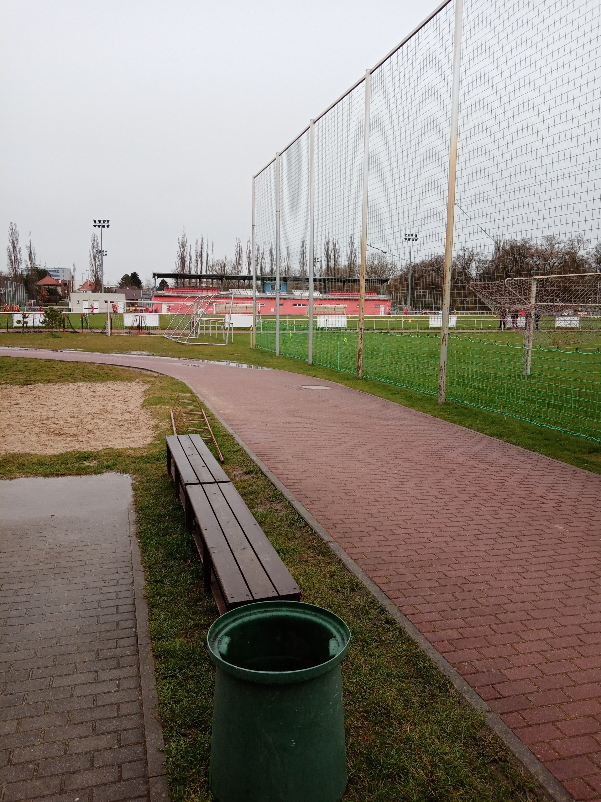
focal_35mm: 26
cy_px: 401
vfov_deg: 67.3
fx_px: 602
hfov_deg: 53.1
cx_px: 300
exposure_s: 1/266
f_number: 1.8
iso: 118
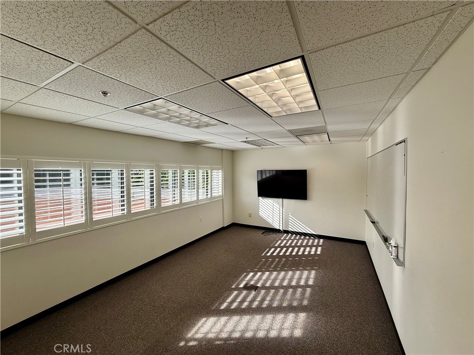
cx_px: 237
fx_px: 192
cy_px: 178
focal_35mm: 14
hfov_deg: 102.1
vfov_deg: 85.7
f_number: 2.2
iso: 50
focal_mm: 2.22
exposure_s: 1/376
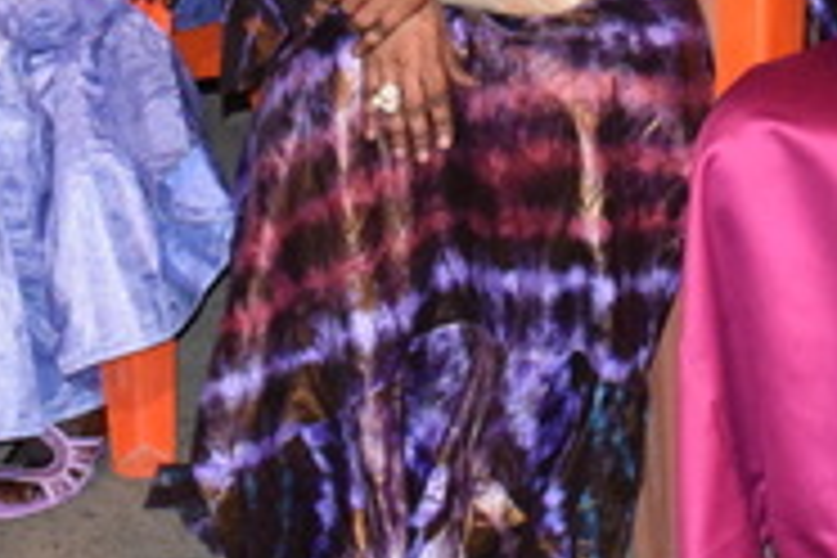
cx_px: 734
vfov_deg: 8.2
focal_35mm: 161
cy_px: -450
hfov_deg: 12.7
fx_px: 3746
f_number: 7.1
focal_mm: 25
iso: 3200
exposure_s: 1/60
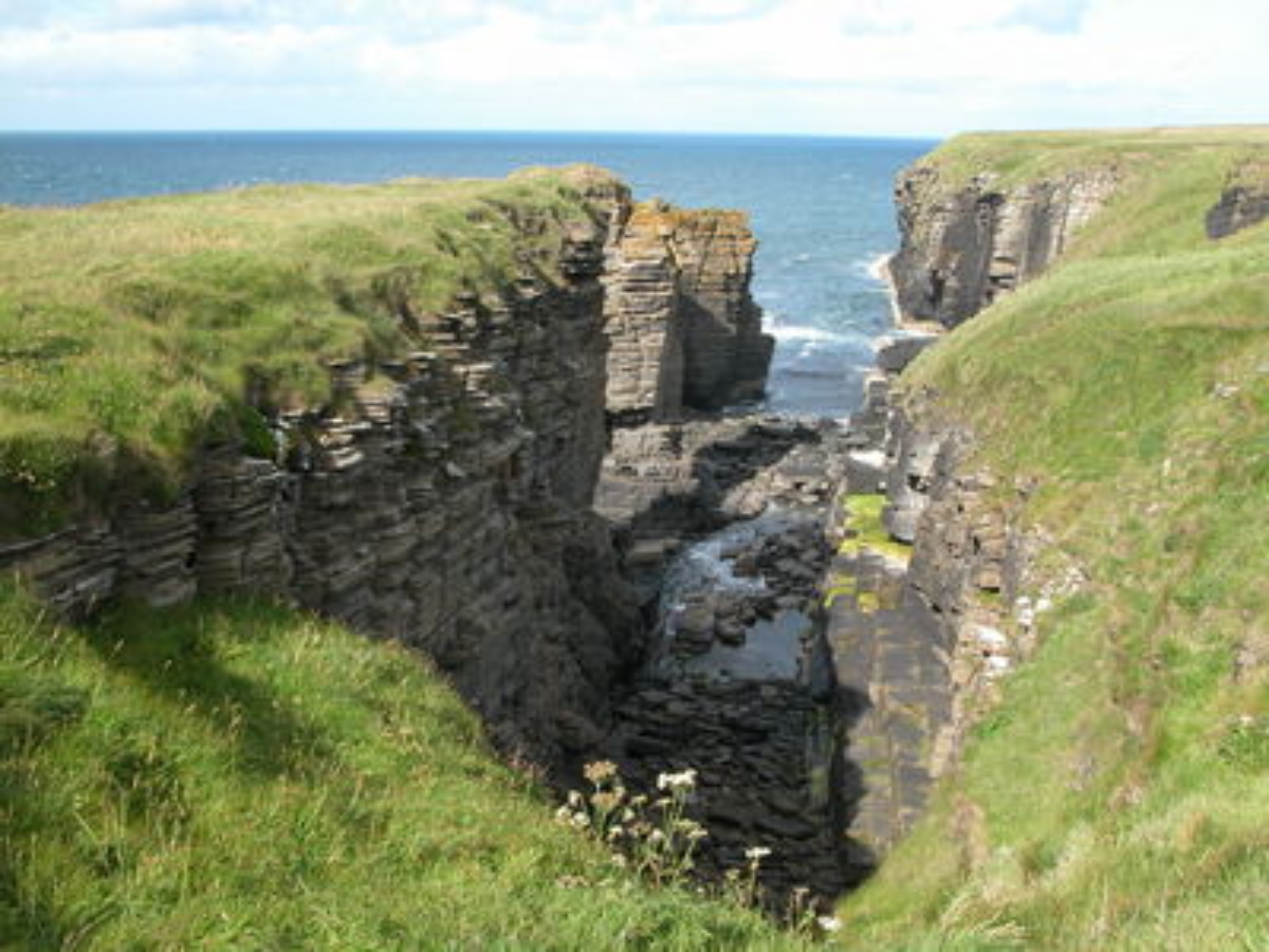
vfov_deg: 36.8
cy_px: 476
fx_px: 1430
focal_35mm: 39
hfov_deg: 47.9
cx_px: 634
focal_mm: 10
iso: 100
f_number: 5.1
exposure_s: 1/238
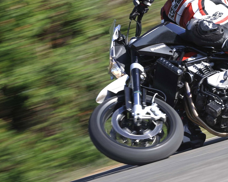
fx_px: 2031
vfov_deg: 5.1
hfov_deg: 6.4
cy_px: 50
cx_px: 211
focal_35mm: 301
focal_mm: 170
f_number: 9
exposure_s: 1/125
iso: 100
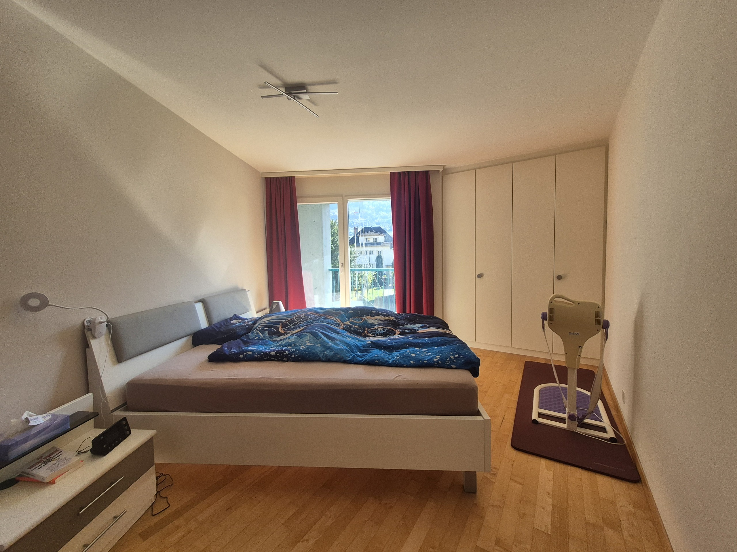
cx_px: 368
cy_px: 276
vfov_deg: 89.9
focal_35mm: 13
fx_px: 277
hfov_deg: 106.2
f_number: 2.2
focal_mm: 1.74
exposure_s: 1/122
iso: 50
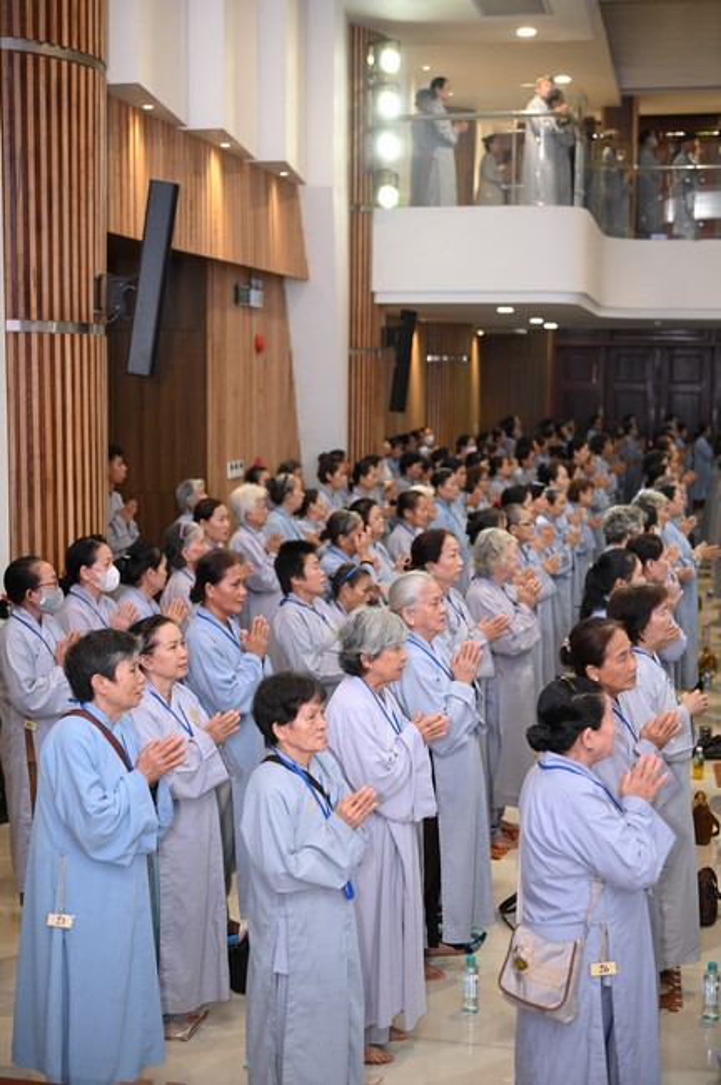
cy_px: 542
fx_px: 1445
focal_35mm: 48
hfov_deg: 28.0
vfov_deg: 41.2
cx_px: 360
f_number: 3.2
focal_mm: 48
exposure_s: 1/125
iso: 1250
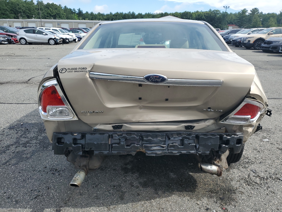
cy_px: 106
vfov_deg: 53.1
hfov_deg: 67.3
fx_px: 212
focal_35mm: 26
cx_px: 141
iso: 50
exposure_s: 1/2000
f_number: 1.5
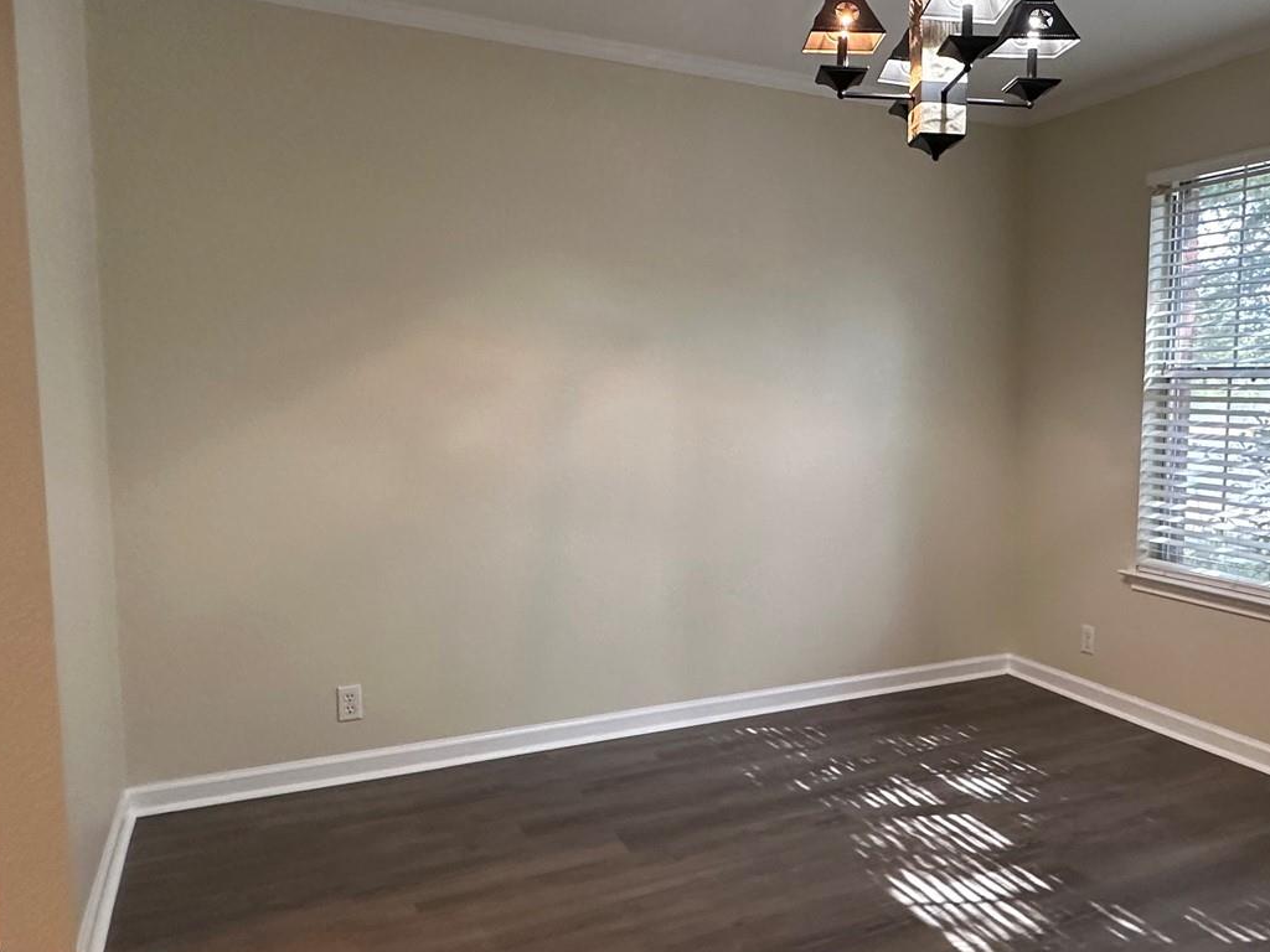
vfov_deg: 49.7
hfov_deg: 62.5
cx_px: 802
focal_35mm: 28
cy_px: 486
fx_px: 1027
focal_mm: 2.22
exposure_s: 1/60
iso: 320
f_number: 2.2
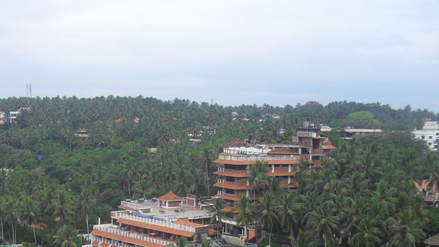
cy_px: 248
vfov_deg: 19.5
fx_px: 698
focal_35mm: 60
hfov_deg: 34.1
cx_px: 105
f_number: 3.2
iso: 100
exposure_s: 1/500
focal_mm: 6.3
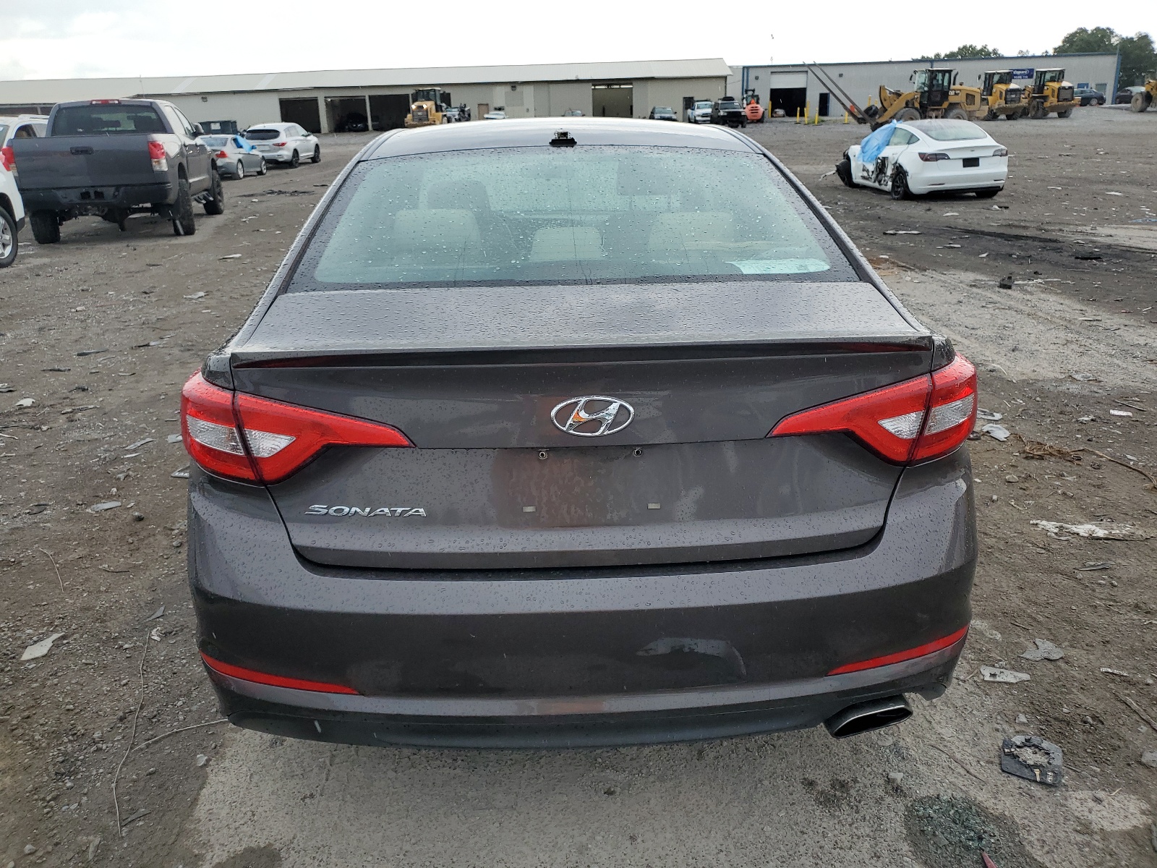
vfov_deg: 53.1
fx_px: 869
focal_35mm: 26
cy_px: 434
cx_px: 578
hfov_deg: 67.3
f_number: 1.5
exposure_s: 1/714
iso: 50
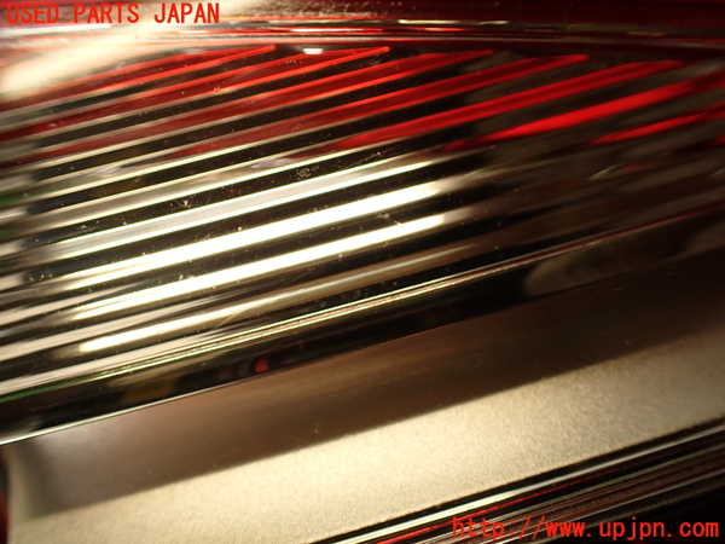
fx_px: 670
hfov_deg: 56.8
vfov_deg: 44.2
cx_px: 362
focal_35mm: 32
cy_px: 272
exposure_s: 1/80
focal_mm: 5.79
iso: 100
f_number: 2.4
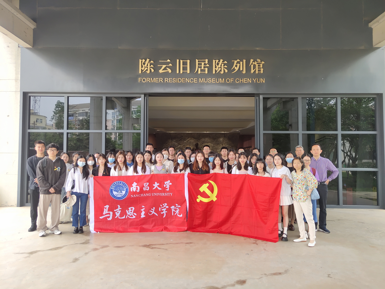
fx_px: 289
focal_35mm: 26
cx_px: 192
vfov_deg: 53.1
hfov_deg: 67.3
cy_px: 144
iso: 50
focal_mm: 4.27
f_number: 1.79
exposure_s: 1/376
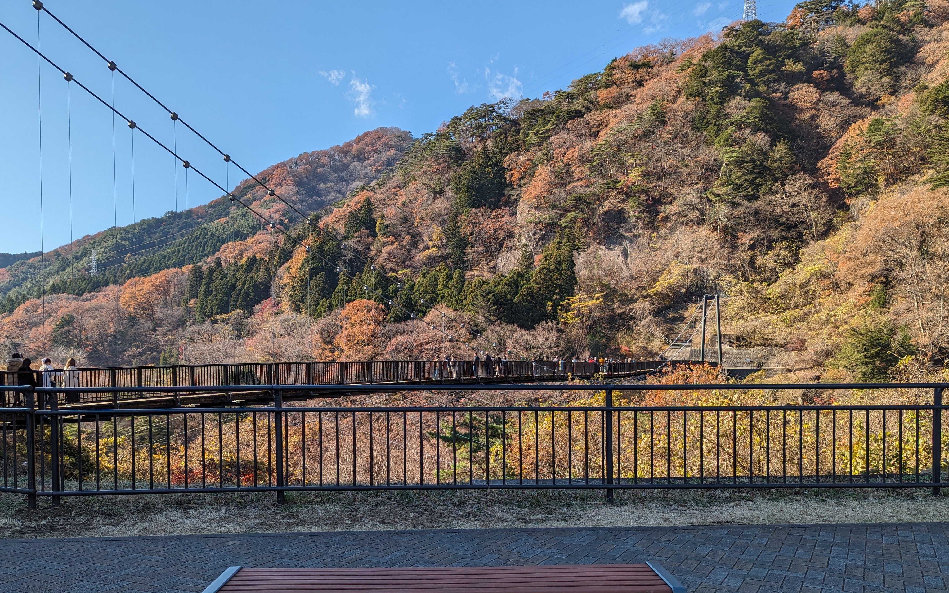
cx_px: 470
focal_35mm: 29
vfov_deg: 42.8
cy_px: 373
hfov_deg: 64.6
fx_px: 750
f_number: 1.85
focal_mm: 6.81
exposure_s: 1/1770
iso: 48
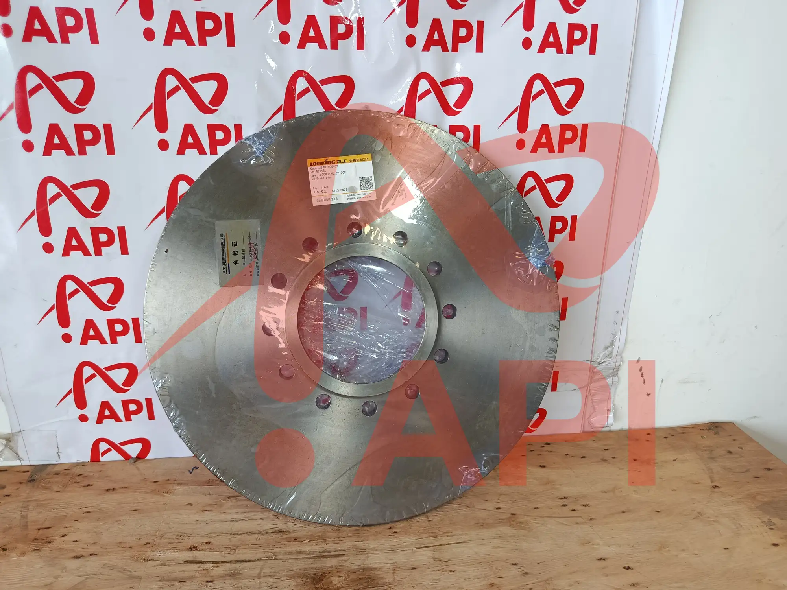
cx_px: 394
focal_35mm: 24
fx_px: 546
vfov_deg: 56.8
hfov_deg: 71.6
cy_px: 295
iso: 125
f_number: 1.7
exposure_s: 1/100
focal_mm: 5.24
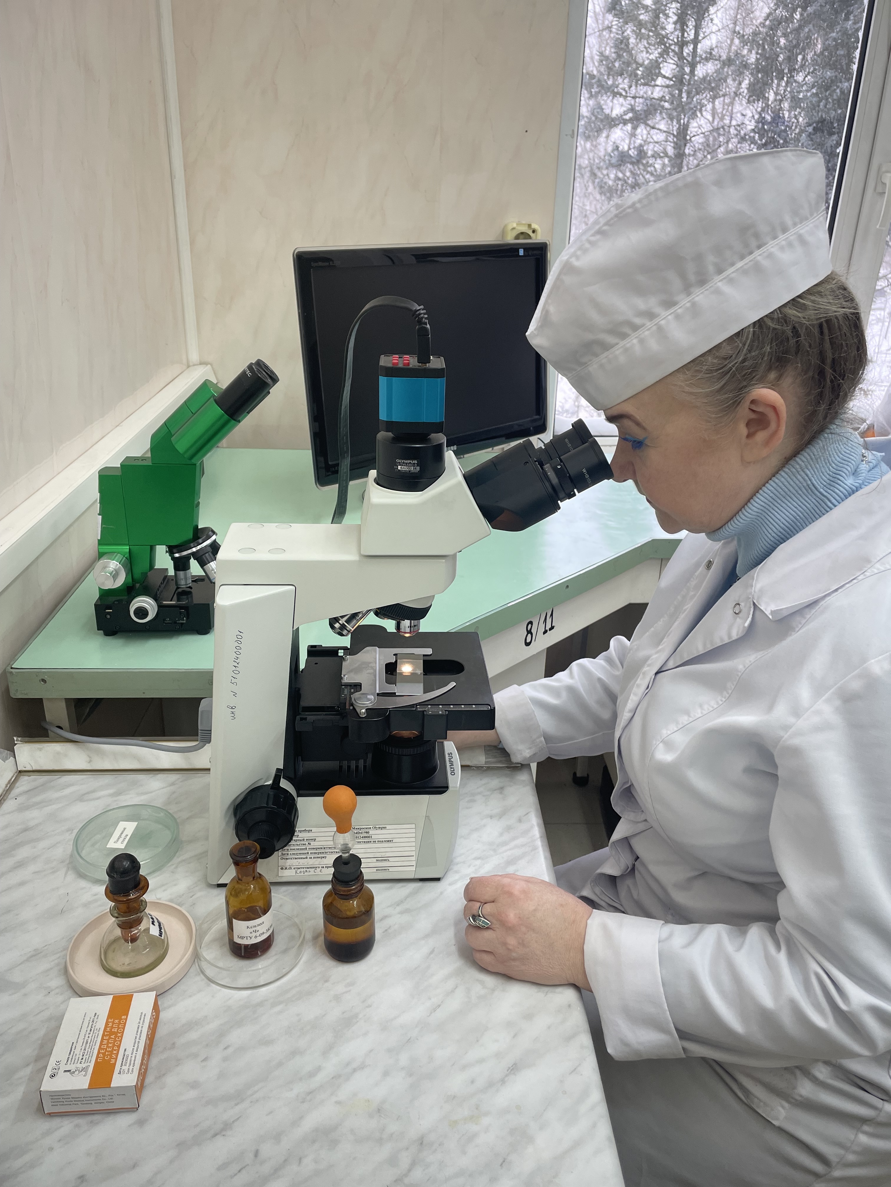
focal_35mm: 26
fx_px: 892
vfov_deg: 67.3
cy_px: 594
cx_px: 446
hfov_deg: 53.1
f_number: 1.6
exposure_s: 1/100
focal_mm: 4.2
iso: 64
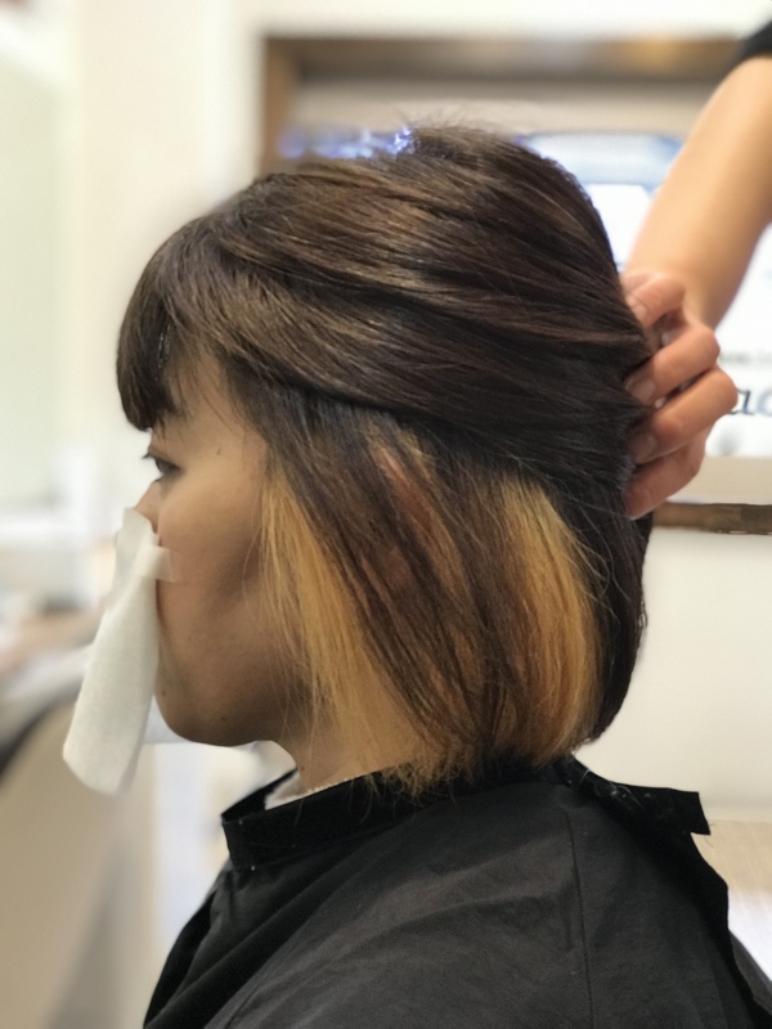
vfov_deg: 33.8
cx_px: 386
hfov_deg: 25.7
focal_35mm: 57
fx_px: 1695
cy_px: 514
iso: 160
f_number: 2.8
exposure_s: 1/50
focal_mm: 6.6
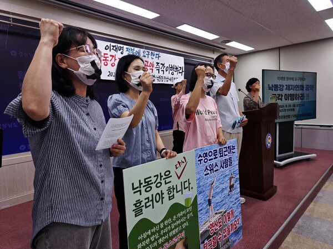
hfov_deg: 73.9
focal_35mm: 23
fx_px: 221
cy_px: 124
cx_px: 166
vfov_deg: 58.9
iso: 64
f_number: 1.7
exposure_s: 1/120
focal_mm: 6.3
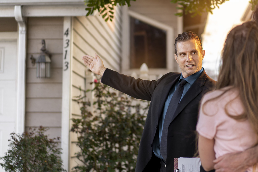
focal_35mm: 78
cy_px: 66
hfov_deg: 25.9
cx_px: 162
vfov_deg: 17.5
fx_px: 559
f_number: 1.8
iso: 250
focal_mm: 55
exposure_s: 1/1000
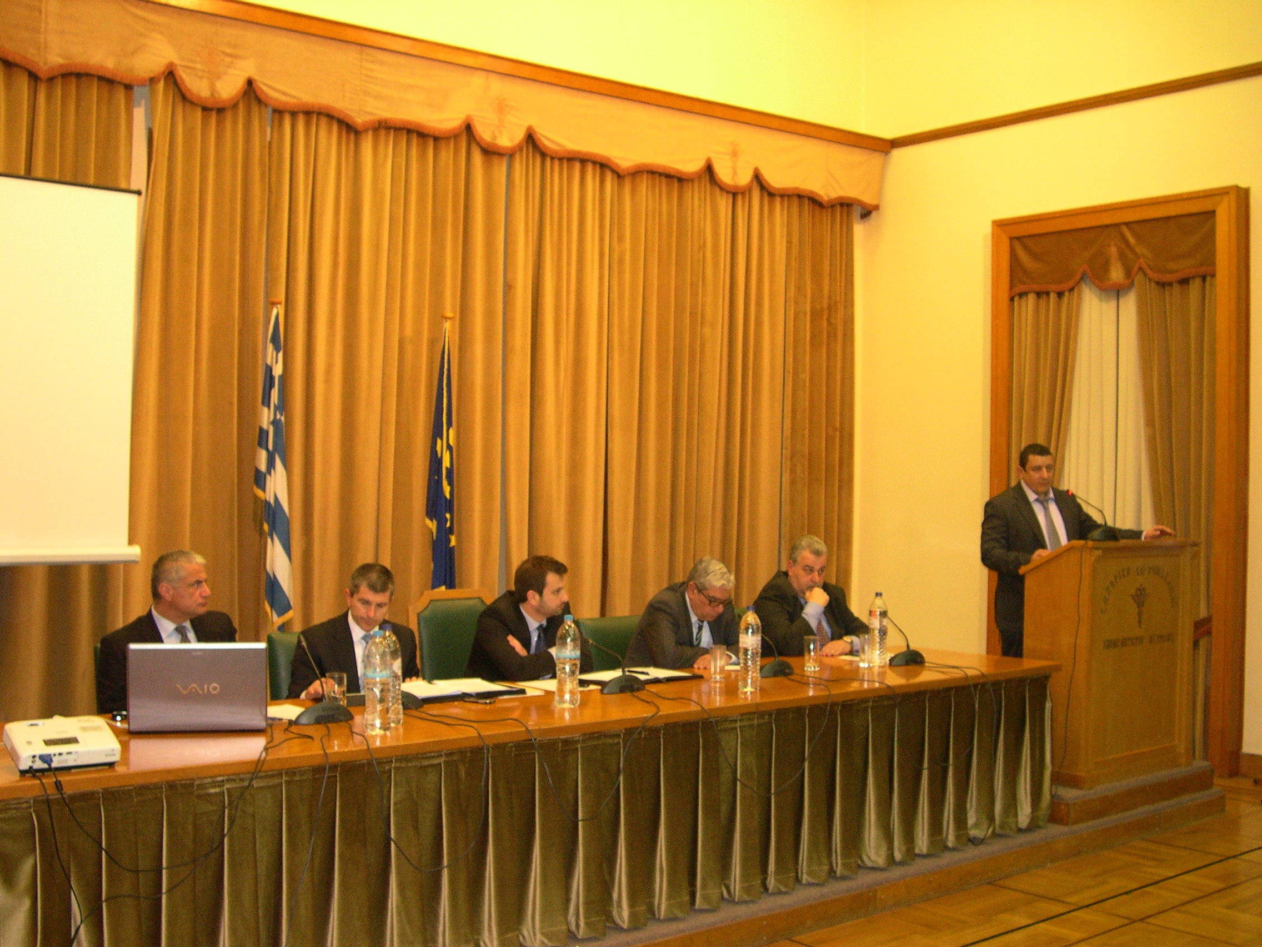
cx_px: 631
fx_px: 1385
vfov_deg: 37.7
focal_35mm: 38
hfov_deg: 49.0
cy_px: 474
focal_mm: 8
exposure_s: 1/60
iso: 350
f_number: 2.8
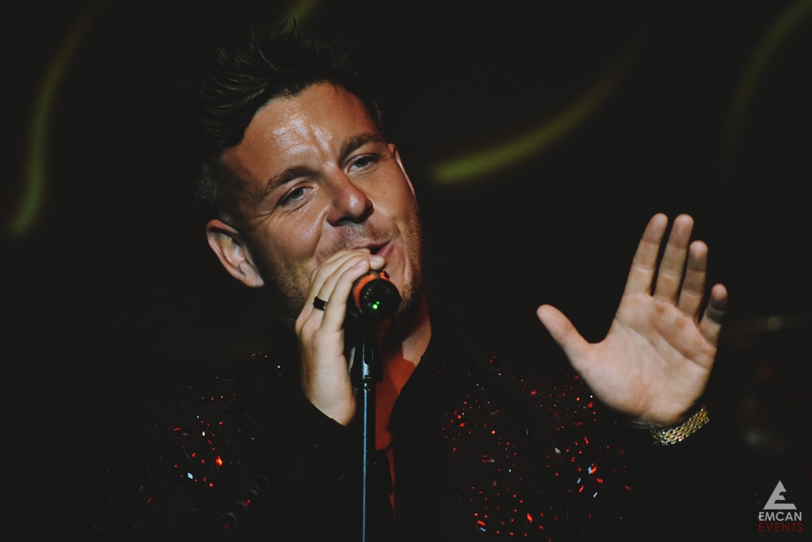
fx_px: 10151
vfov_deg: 3.1
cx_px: 406
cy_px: 271
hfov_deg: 4.6
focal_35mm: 450
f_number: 5.6
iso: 1600
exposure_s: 1/160
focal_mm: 300
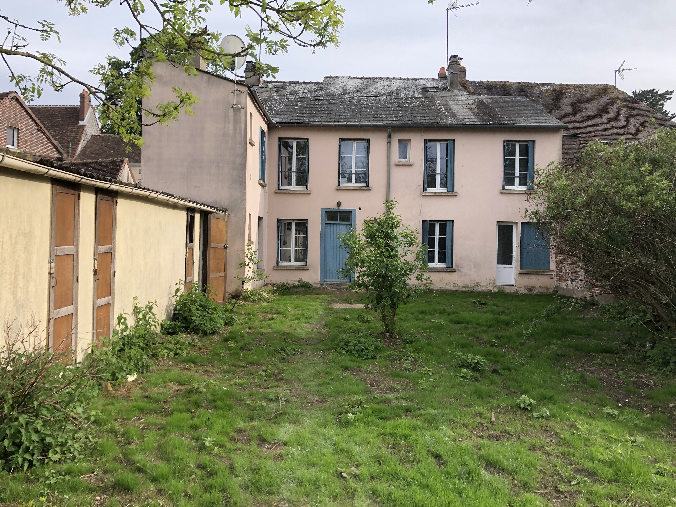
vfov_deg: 49.7
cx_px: 338
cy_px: 254
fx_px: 547
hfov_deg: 63.4
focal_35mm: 28
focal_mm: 3.99
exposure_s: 1/813
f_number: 1.8
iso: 20
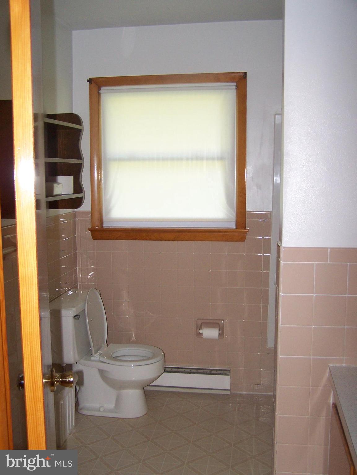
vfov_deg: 49.0
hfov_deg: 37.7
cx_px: 178
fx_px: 522
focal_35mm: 38
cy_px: 238
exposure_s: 1/60
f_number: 2.8
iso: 140
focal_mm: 6.3
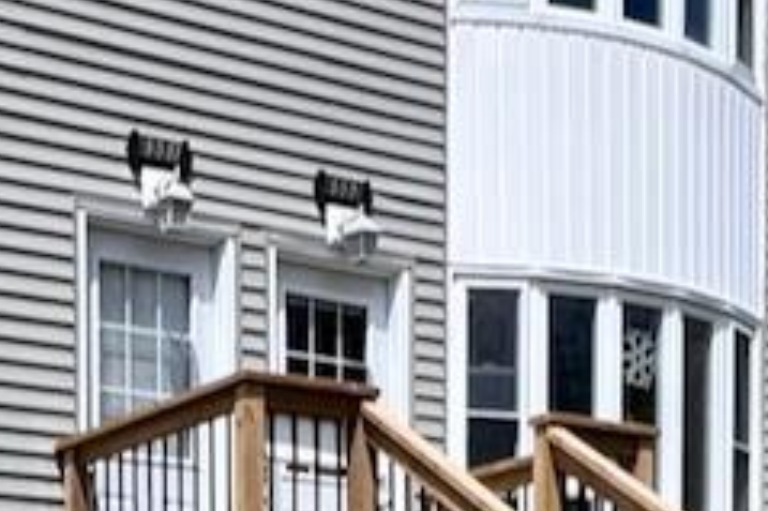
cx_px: 154
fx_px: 1663
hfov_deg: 25.6
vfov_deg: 16.4
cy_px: 685
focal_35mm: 78
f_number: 2.2
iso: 50
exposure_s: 1/2674
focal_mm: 2.22
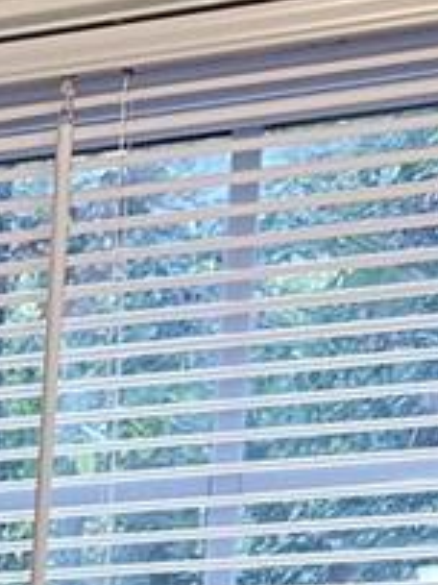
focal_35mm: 174
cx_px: -934
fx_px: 2939
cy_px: 1346
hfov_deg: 7.4
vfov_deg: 10.1
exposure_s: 1/120
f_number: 1.8
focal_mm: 5.4
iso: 100
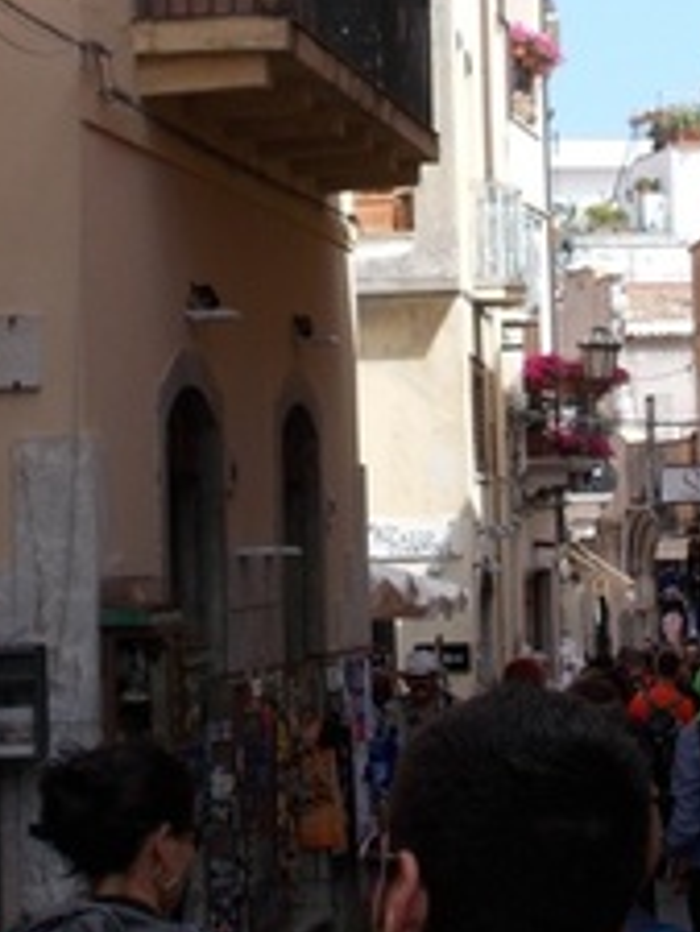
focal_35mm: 132
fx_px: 3556
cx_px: 487
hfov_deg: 11.2
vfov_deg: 14.7
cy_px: 17
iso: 80
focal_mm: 9
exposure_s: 1/320
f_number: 4.5
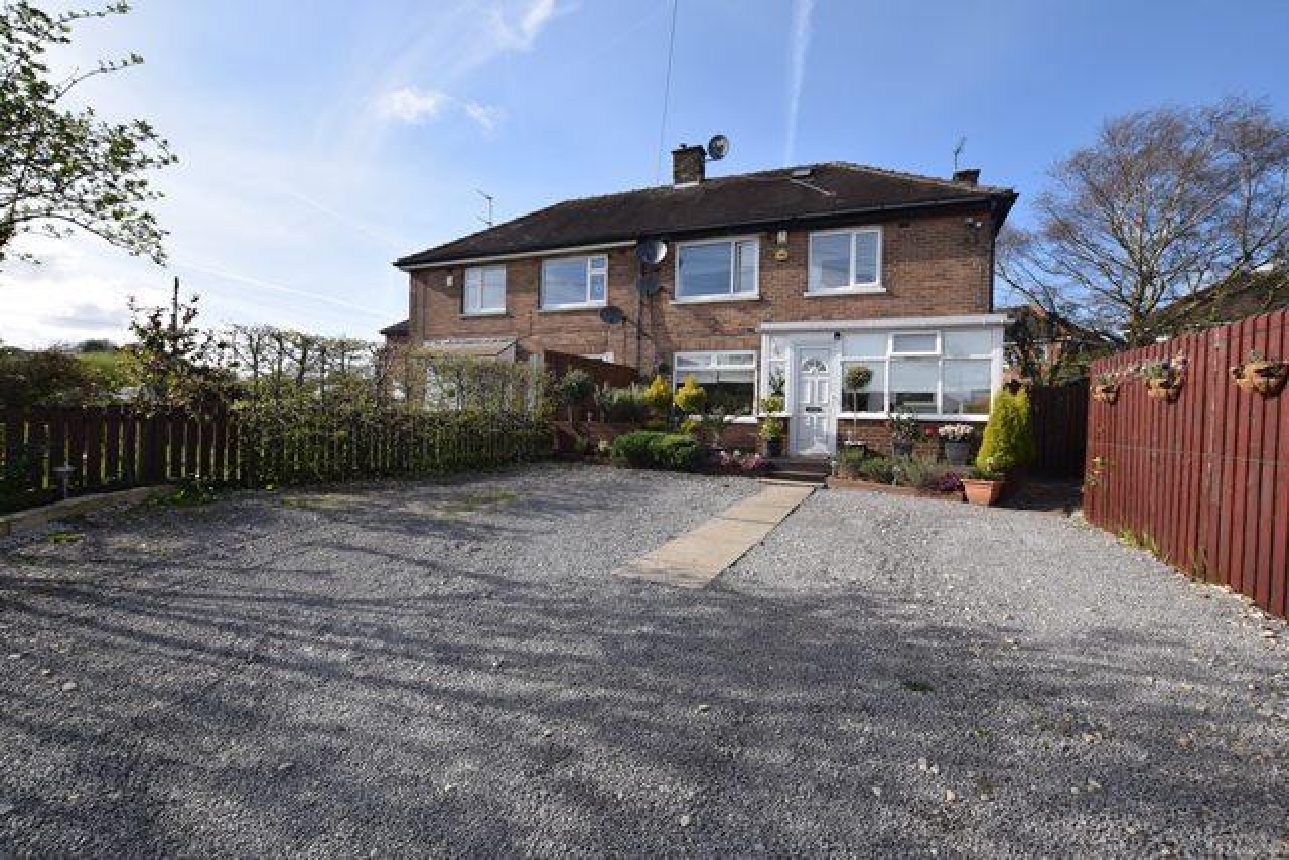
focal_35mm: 15
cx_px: 644
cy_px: 430
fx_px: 537
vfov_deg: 77.4
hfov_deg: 100.4
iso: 100
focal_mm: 10
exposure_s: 1/200
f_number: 8
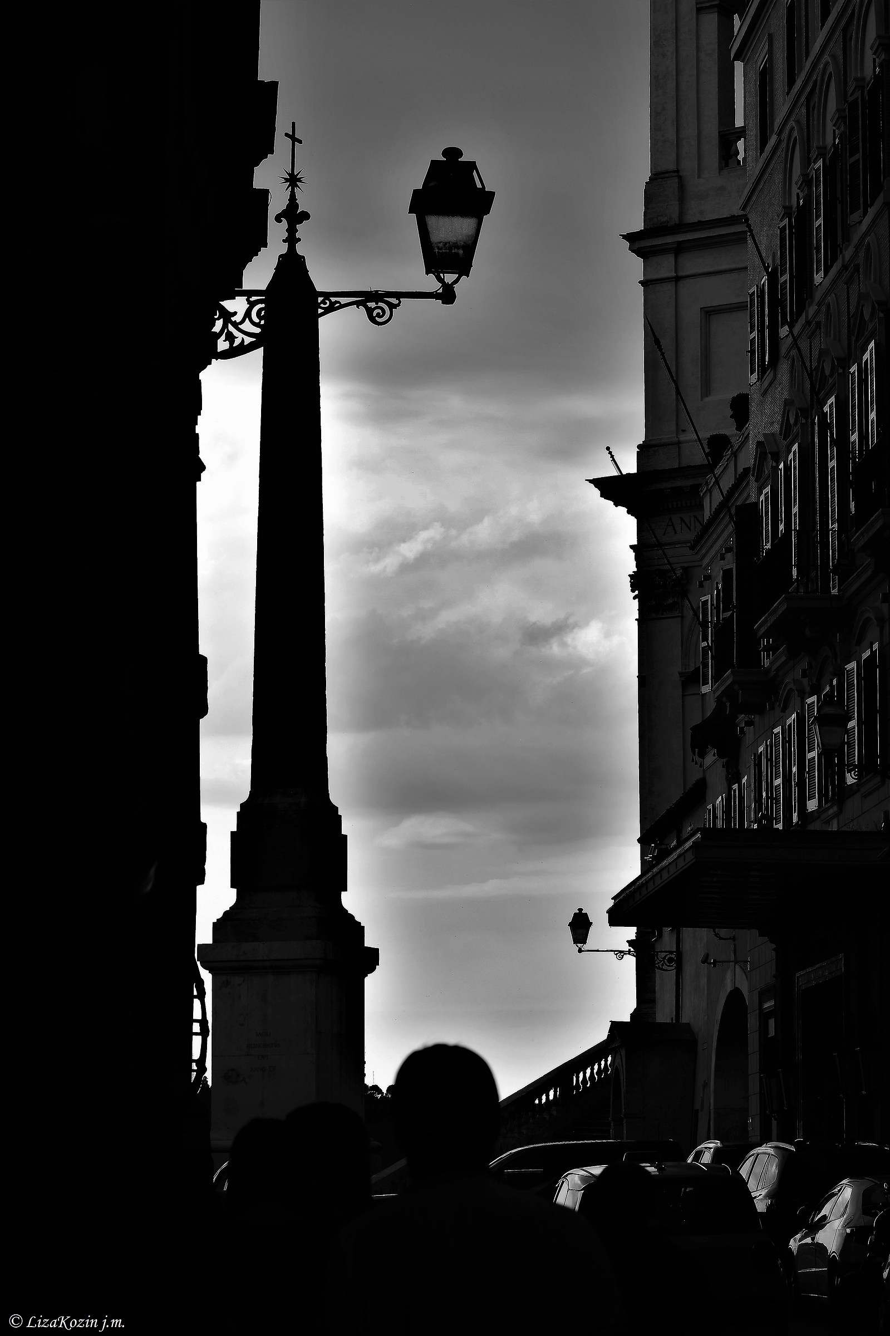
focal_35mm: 105
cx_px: 445
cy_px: 668
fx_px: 3895
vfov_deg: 19.5
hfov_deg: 13.0
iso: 100
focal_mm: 70
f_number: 8
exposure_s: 1/320
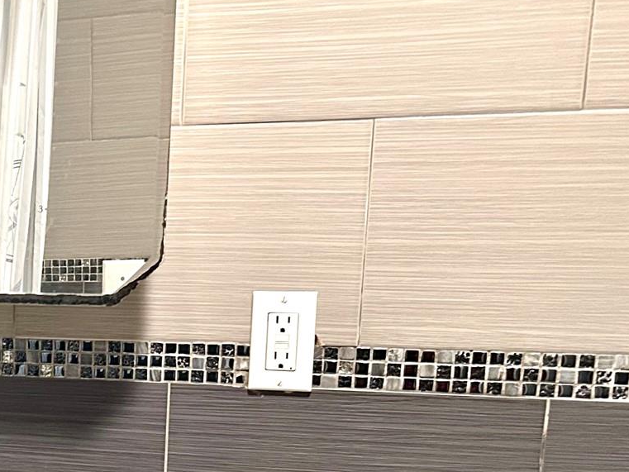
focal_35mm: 70
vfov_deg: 20.2
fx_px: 1272
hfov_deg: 24.5
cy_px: 492
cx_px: -174
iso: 500
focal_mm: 5.7
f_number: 1.5
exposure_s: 1/45
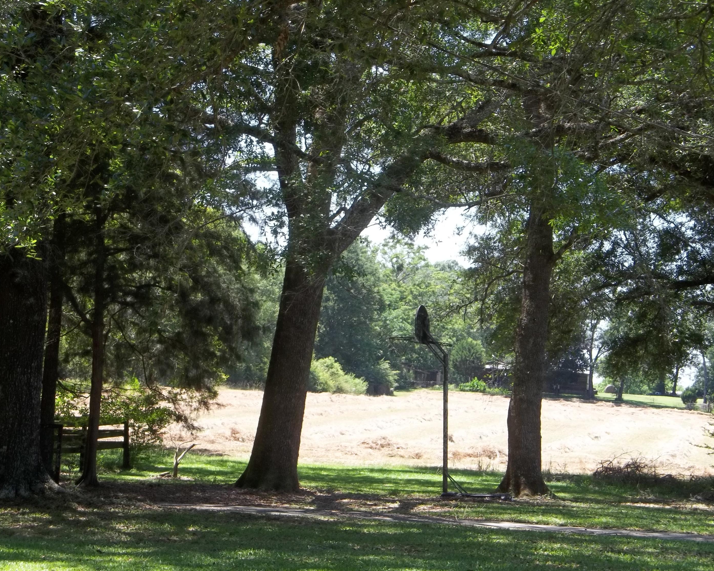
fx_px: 1902
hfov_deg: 21.3
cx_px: 351
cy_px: 285
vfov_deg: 17.1
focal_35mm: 90
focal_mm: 15.4
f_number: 4.5
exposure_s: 1/125
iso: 64
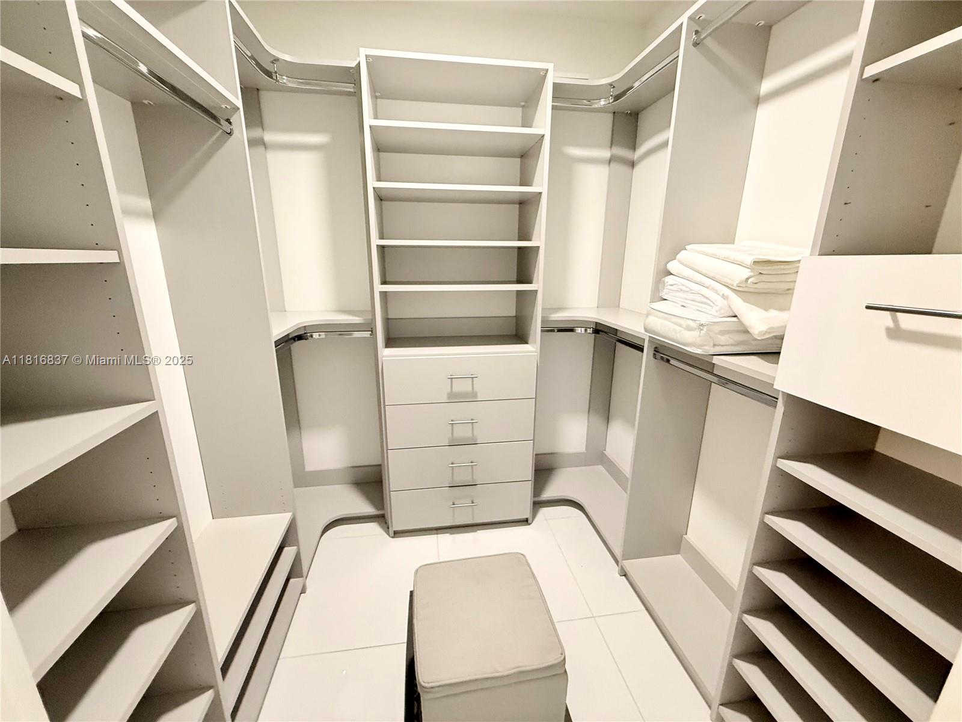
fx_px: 389
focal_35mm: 14
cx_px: 481
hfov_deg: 102.1
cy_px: 361
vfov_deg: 85.7
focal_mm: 2.22
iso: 500
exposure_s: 1/60
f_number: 2.2
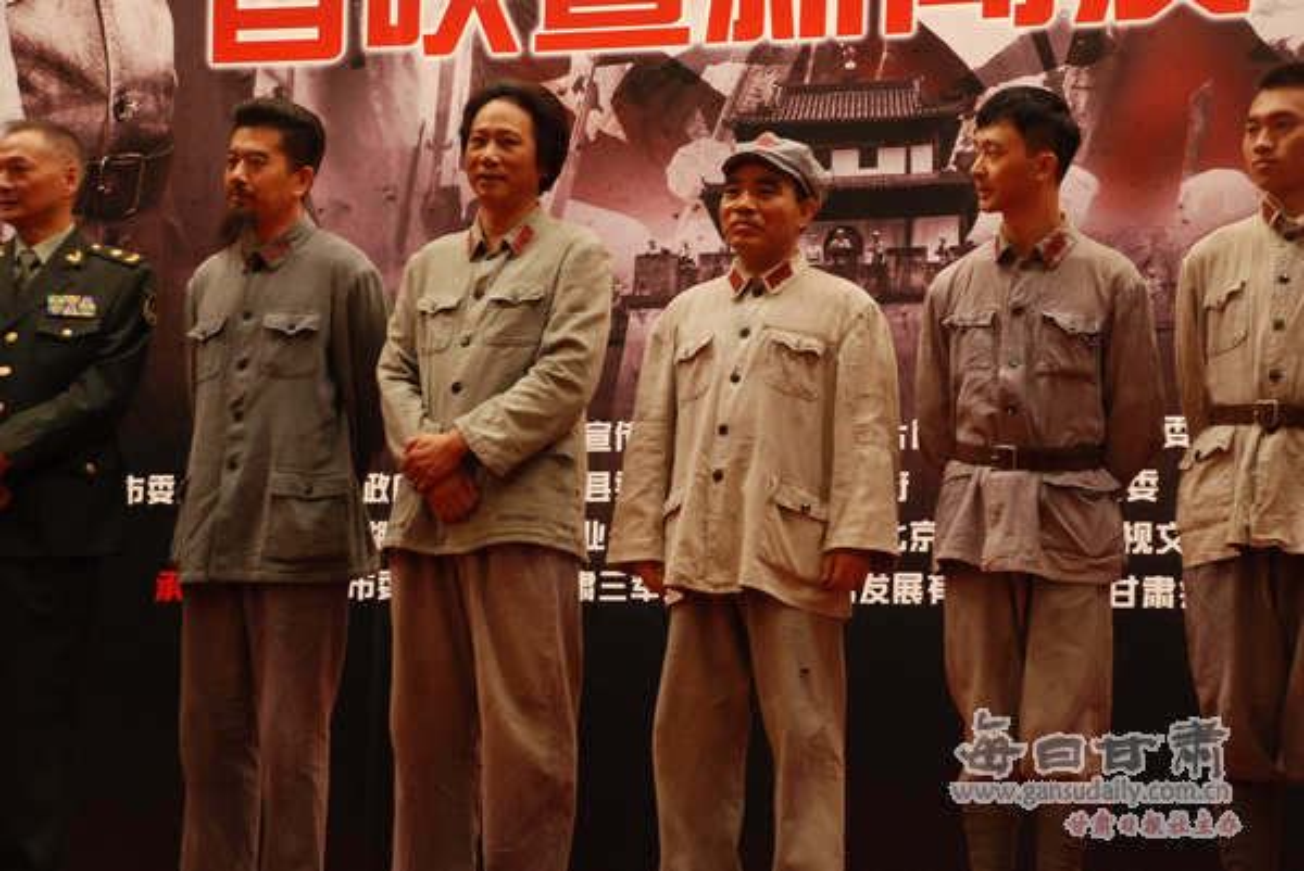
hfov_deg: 19.4
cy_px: 436
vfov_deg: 13.1
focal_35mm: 105
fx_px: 3806
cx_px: 652
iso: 800
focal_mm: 70
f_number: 5.6
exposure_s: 1/15
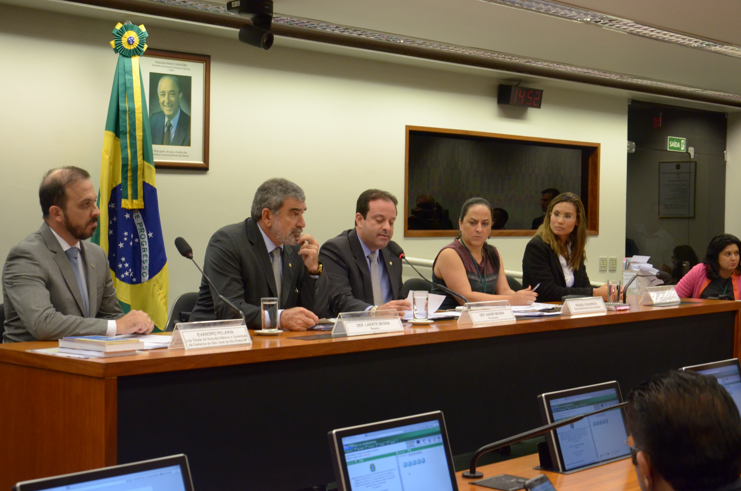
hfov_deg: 35.1
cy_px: 246
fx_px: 1171
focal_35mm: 57
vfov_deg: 23.7
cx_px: 370
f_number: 6.3
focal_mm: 38
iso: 2000
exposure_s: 1/160
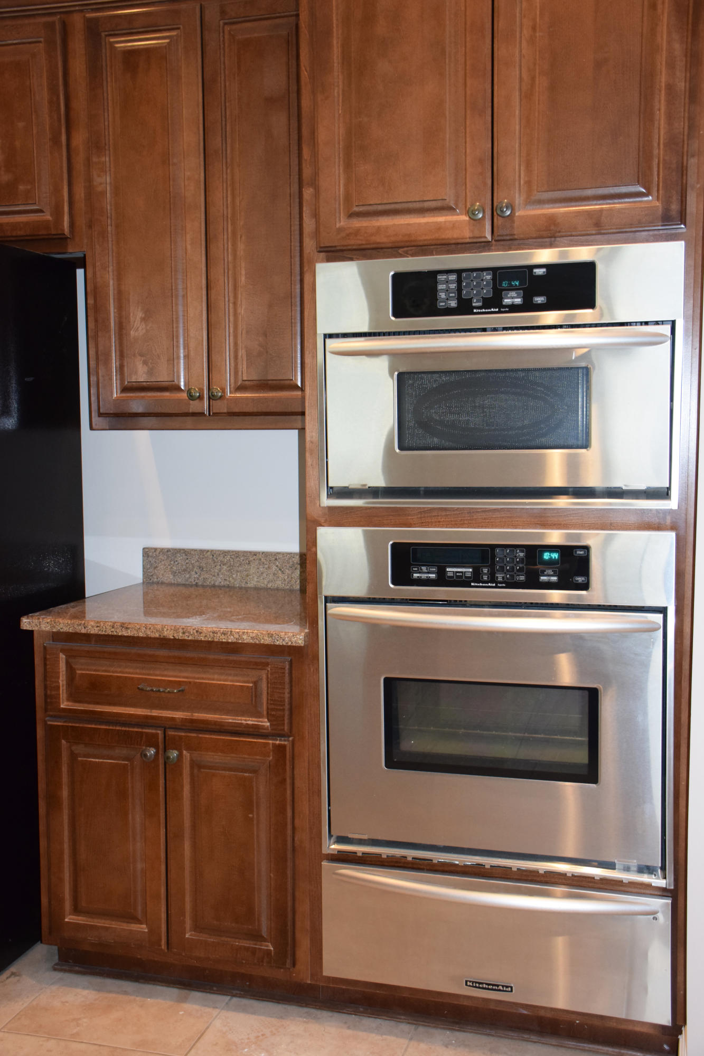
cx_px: 352
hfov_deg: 34.2
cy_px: 528
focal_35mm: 39
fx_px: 1144
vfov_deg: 49.6
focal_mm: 26
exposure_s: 1/60
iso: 1250
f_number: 3.8
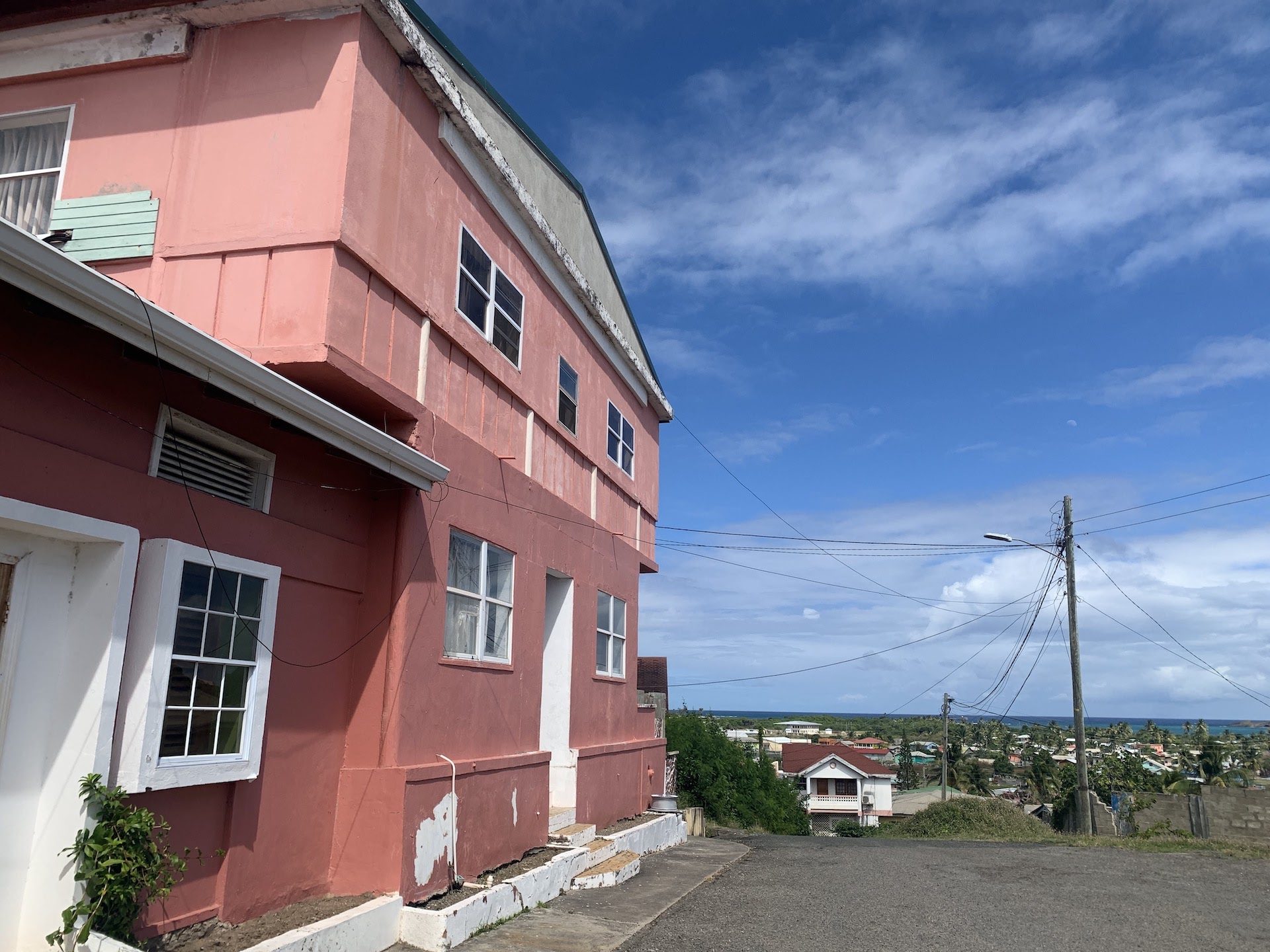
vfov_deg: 53.1
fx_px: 954
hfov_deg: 67.3
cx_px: 635
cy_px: 476
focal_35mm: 26
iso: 25
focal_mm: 4.25
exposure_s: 1/3521
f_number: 1.8
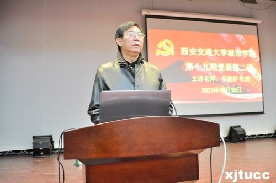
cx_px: 138
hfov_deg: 62.0
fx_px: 230
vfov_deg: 43.5
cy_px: 92
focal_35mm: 30
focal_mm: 20
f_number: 3.8
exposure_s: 1/2
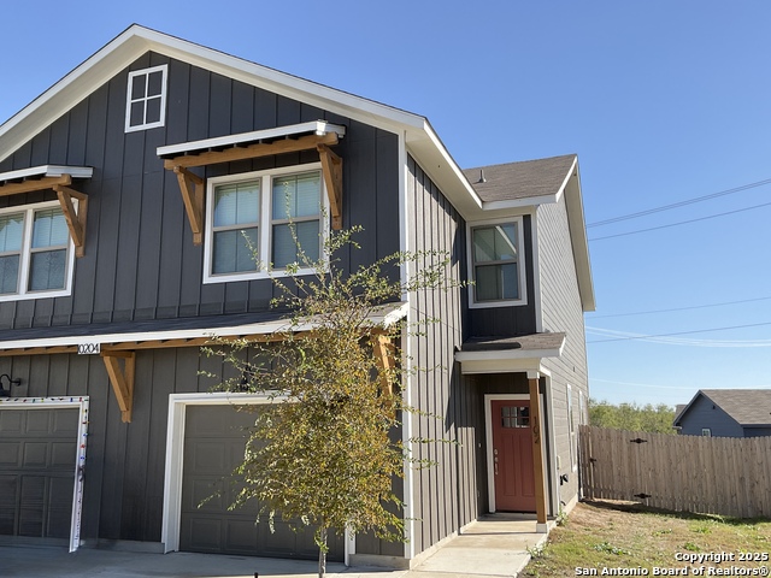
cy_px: 289
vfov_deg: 48.2
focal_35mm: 29
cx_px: 386
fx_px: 646
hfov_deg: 61.7
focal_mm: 3
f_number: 1.8
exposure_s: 1/1342
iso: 16
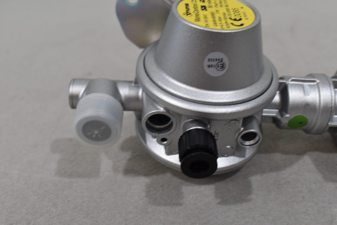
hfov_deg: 46.4
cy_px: 112
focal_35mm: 42
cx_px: 168
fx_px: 393
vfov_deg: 31.9
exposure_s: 1/60
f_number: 8
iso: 360
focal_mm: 28
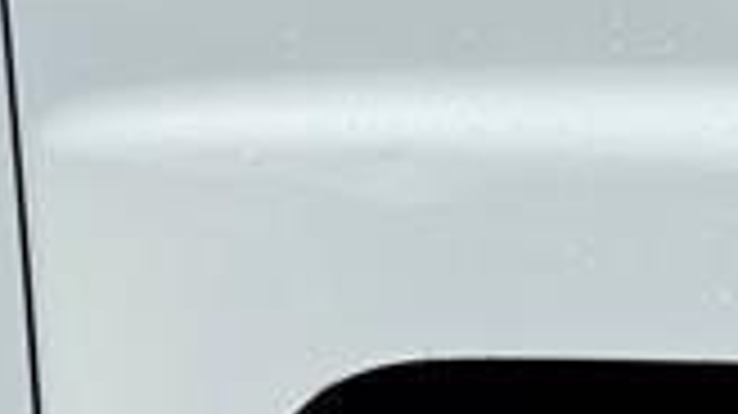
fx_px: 1995
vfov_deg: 11.3
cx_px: 810
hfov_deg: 20.0
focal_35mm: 102
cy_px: 670
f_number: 1.78
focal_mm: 6.76
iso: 80
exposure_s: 1/2299
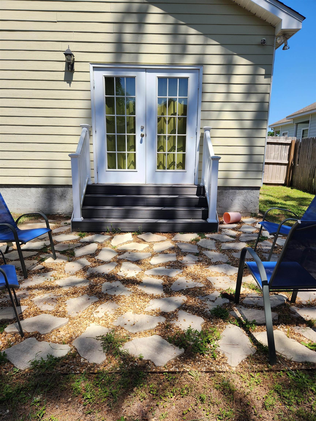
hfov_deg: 58.9
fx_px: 280
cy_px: 210
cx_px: 158
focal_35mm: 23
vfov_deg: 73.9
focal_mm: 5.4
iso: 20
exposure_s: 1/1135
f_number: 1.8
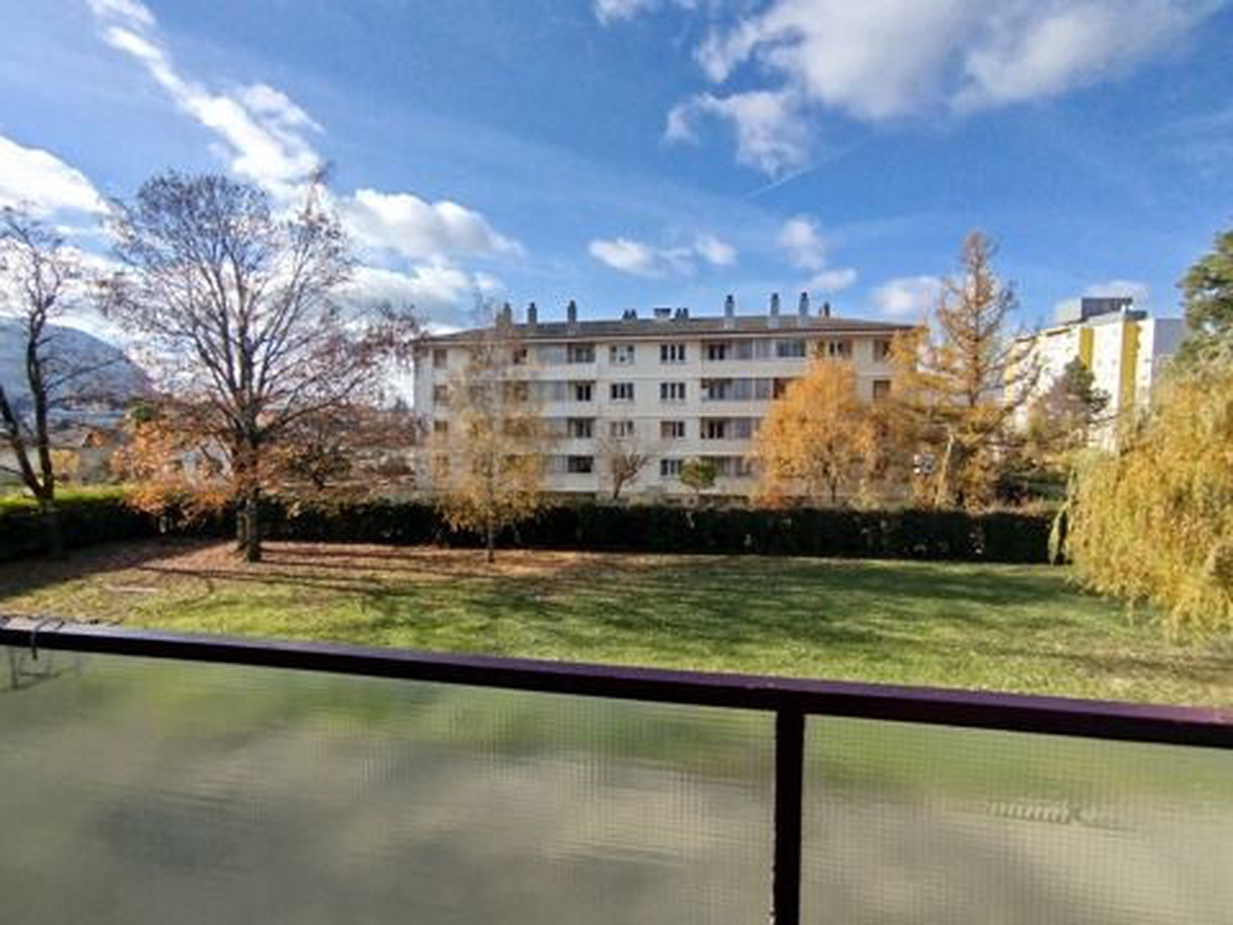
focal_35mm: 15
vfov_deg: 81.7
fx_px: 534
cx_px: 616
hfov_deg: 98.2
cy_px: 462
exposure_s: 1/1302
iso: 50
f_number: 2.2
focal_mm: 1.65
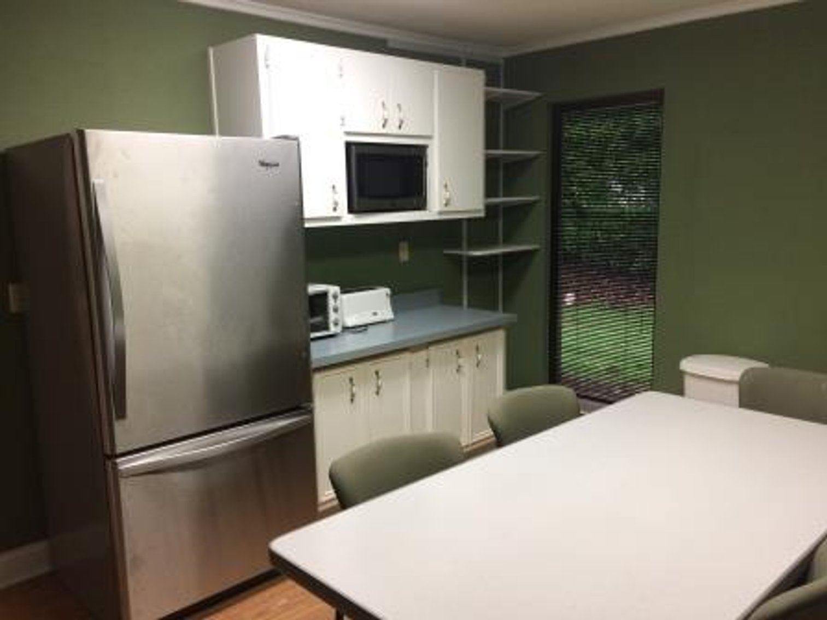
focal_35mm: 29
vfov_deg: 48.2
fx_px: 693
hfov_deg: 61.7
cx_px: 414
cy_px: 310
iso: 64
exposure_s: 1/30
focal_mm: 4.15
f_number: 2.2
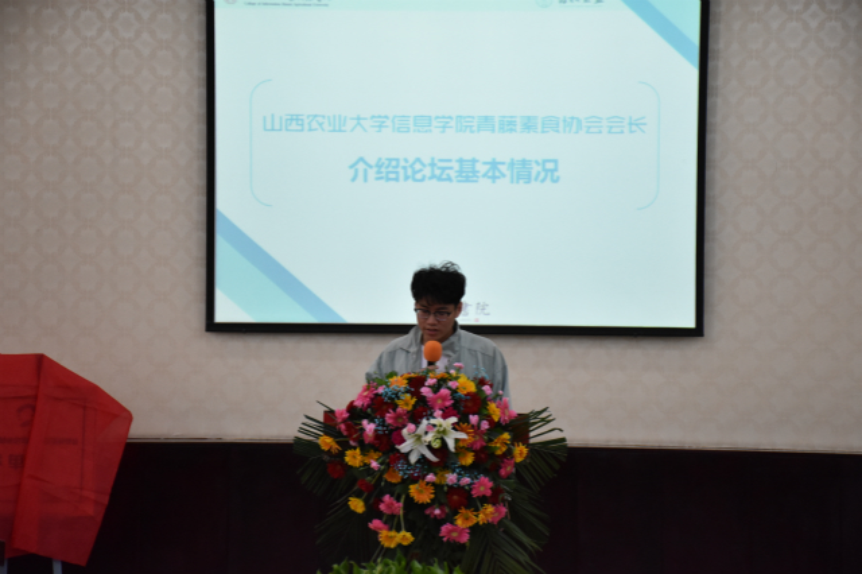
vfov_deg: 13.0
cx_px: 431
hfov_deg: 19.5
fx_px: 2513
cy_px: 287
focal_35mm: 105
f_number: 5
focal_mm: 70
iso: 1600
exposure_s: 1/100
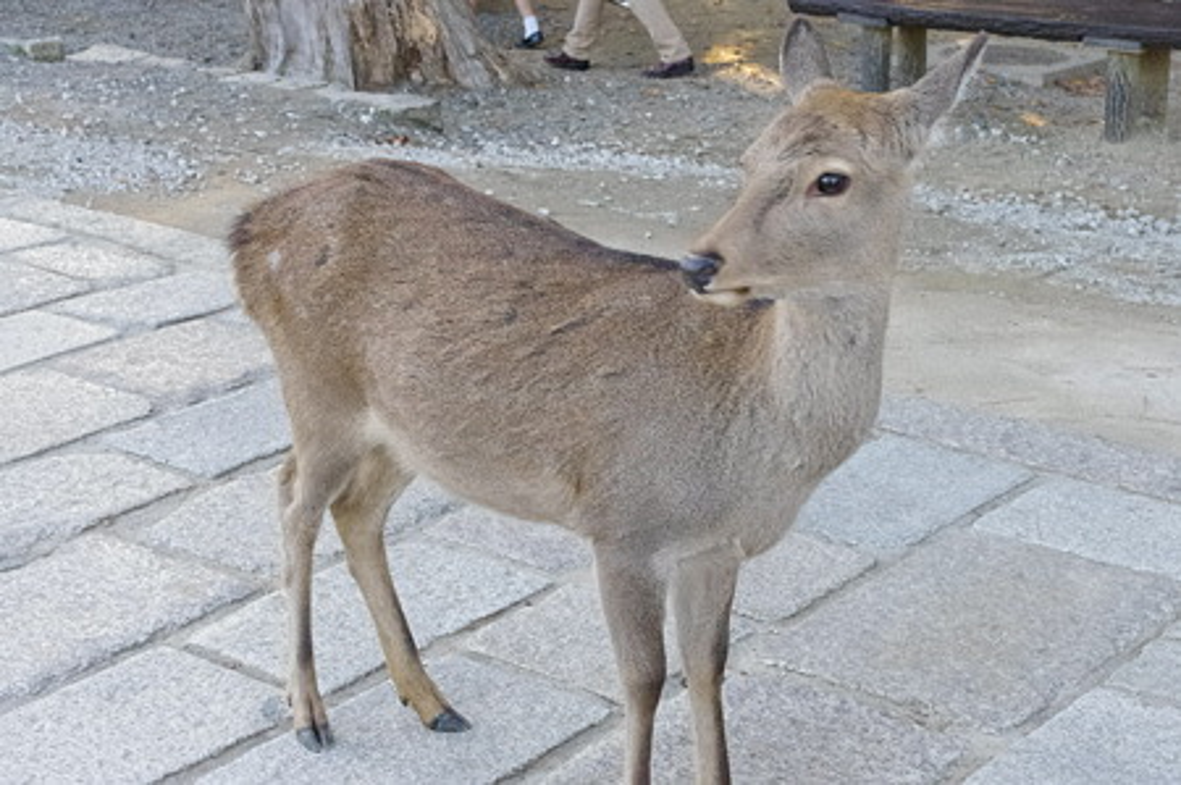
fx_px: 2097
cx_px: 590
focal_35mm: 64
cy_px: 392
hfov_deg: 31.5
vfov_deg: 21.2
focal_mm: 42.5
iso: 6400
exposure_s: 1/200
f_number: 11
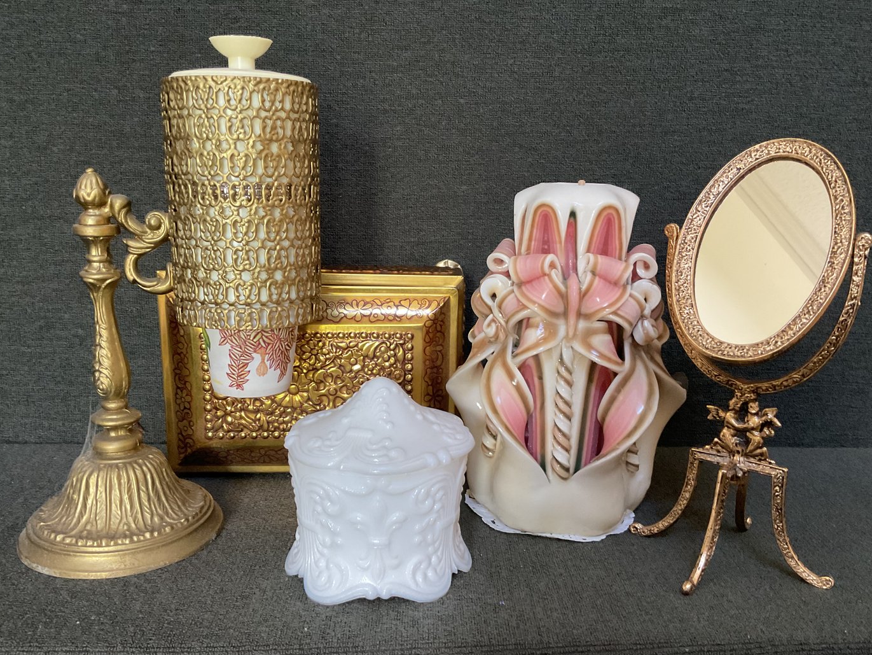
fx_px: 806
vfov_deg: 44.2
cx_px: 435
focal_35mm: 32
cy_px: 350
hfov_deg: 56.8
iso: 250
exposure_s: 1/60
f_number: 1.8
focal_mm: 3
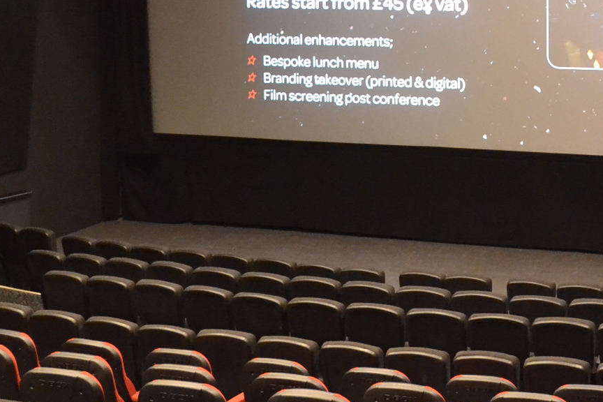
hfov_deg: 21.0
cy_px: 99
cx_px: 465
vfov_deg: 14.2
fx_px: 1608
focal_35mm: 96
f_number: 4
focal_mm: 24
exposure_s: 1/3
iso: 3200
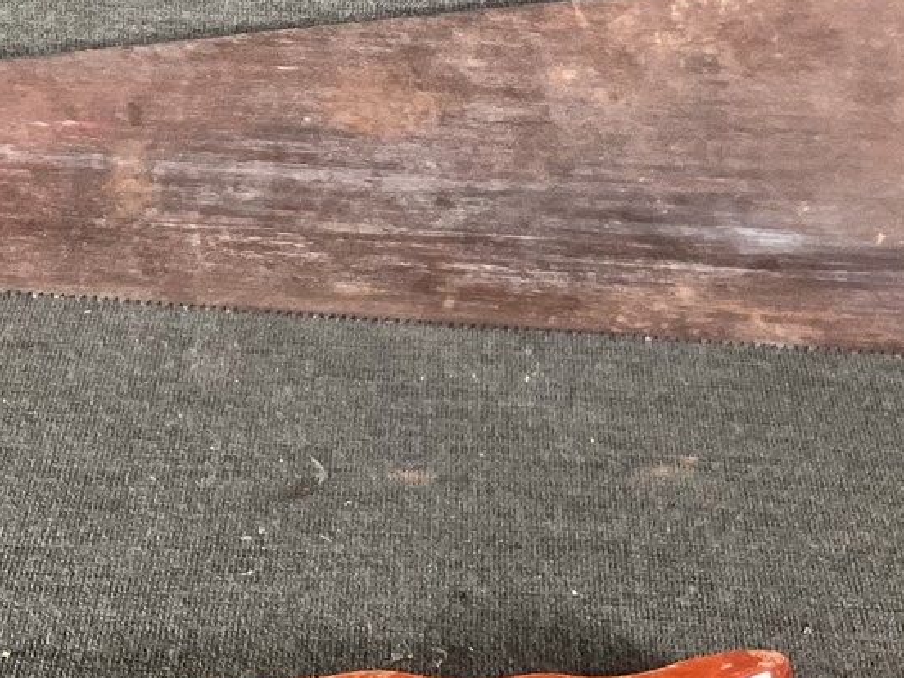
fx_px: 2220
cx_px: 448
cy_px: 52
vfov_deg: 17.1
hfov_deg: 23.0
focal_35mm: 85
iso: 160
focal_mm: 3.3
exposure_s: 1/50
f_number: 2.4
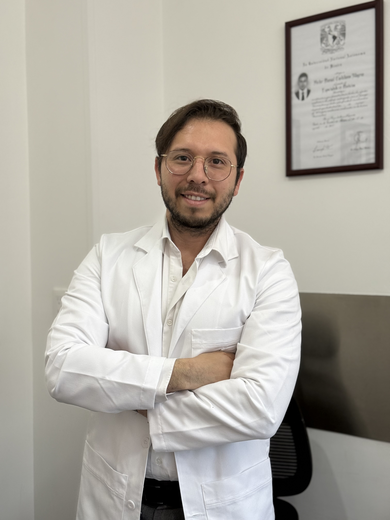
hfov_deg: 30.3
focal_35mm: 48
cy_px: 260
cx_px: 195
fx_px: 721
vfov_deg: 39.7
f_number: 1.78
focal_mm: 6.76
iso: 100
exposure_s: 1/82
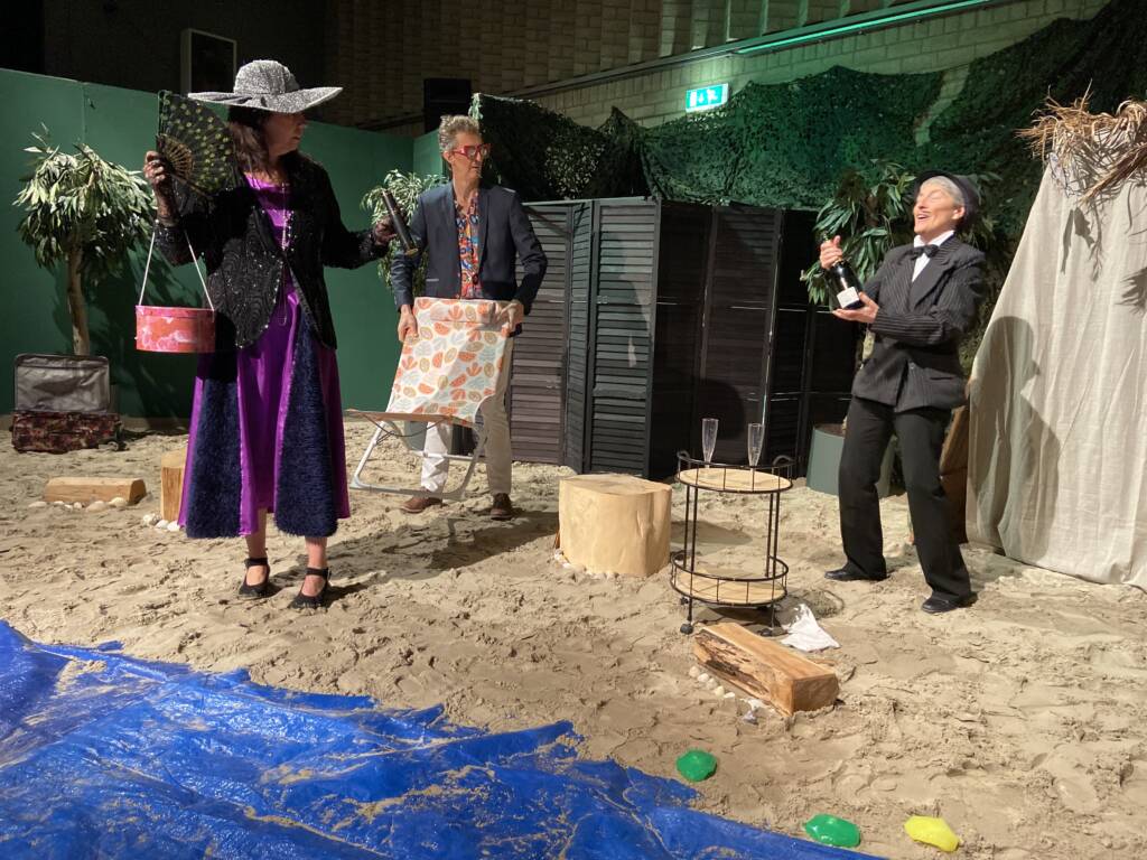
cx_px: 574
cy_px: 430
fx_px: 862
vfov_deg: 53.1
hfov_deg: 67.3
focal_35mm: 26
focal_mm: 4.25
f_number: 1.8
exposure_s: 1/50
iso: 320
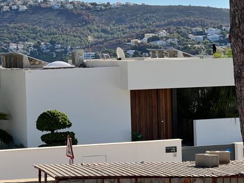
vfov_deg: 11.5
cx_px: 118
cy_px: 59
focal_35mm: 129
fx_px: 909
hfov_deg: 15.3
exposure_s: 1/1340
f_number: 2.8
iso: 32
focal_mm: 9
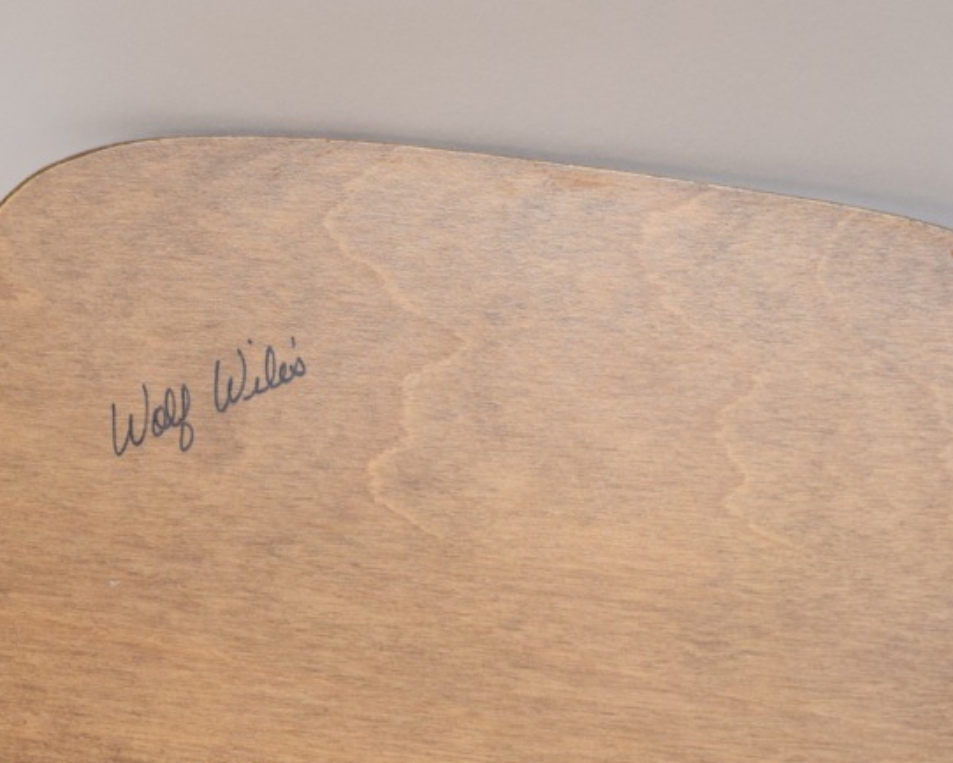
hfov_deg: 13.5
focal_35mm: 143
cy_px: 504
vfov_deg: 10.8
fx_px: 4031
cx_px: 450
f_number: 5.6
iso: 900
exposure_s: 1/60
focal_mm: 55
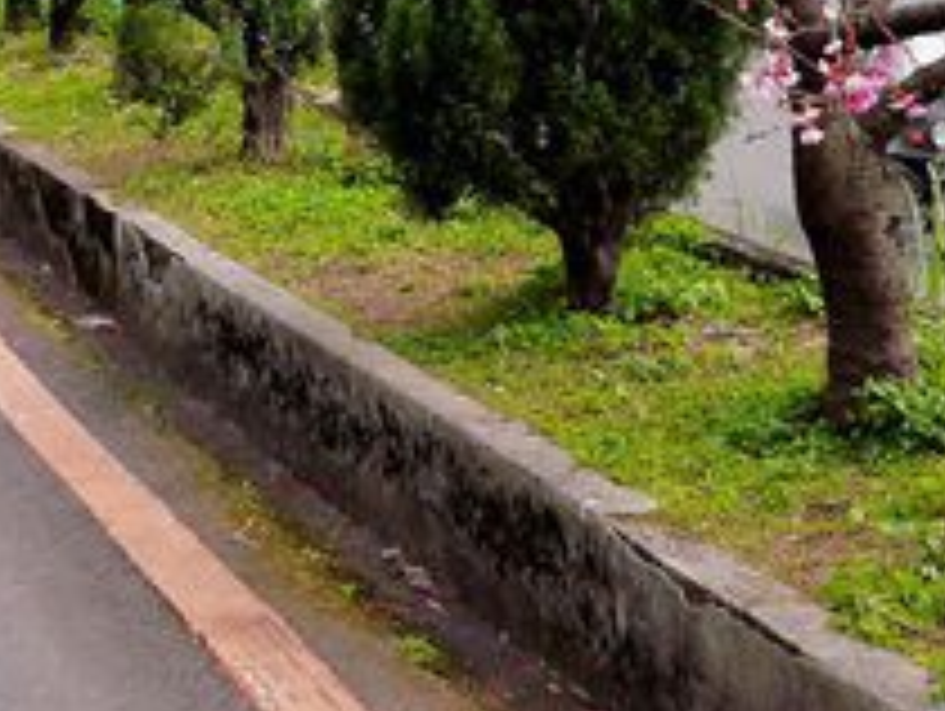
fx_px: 3334
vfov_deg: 11.7
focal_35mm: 122
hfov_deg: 16.0
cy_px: -349
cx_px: 198
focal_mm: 20
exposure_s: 1/800
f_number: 4.4
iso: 200
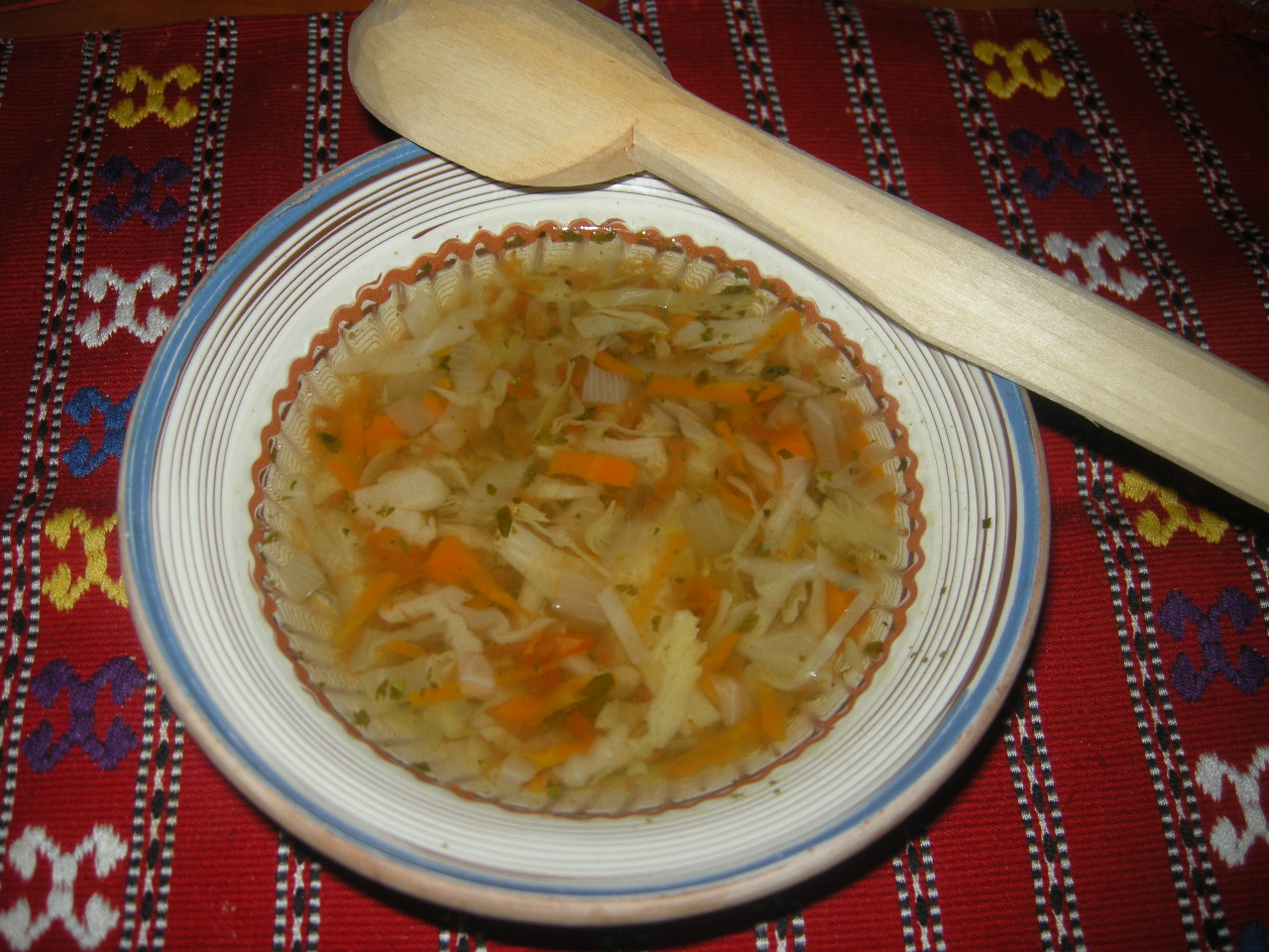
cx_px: 634
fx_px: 1283
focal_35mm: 35
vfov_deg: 40.7
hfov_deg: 52.6
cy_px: 476
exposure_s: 1/60
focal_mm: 7.5
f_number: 2.7
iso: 64
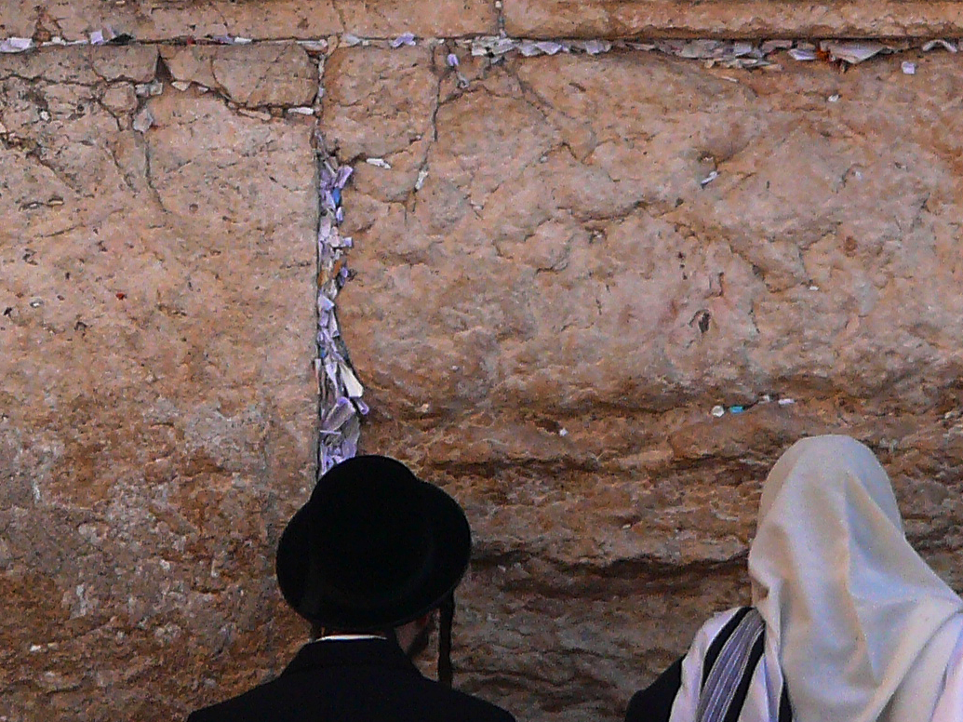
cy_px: 146
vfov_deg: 1.6
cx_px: 99
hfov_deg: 2.1
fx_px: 26370
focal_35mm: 948
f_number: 5
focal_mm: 56.8
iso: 100
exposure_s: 1/320
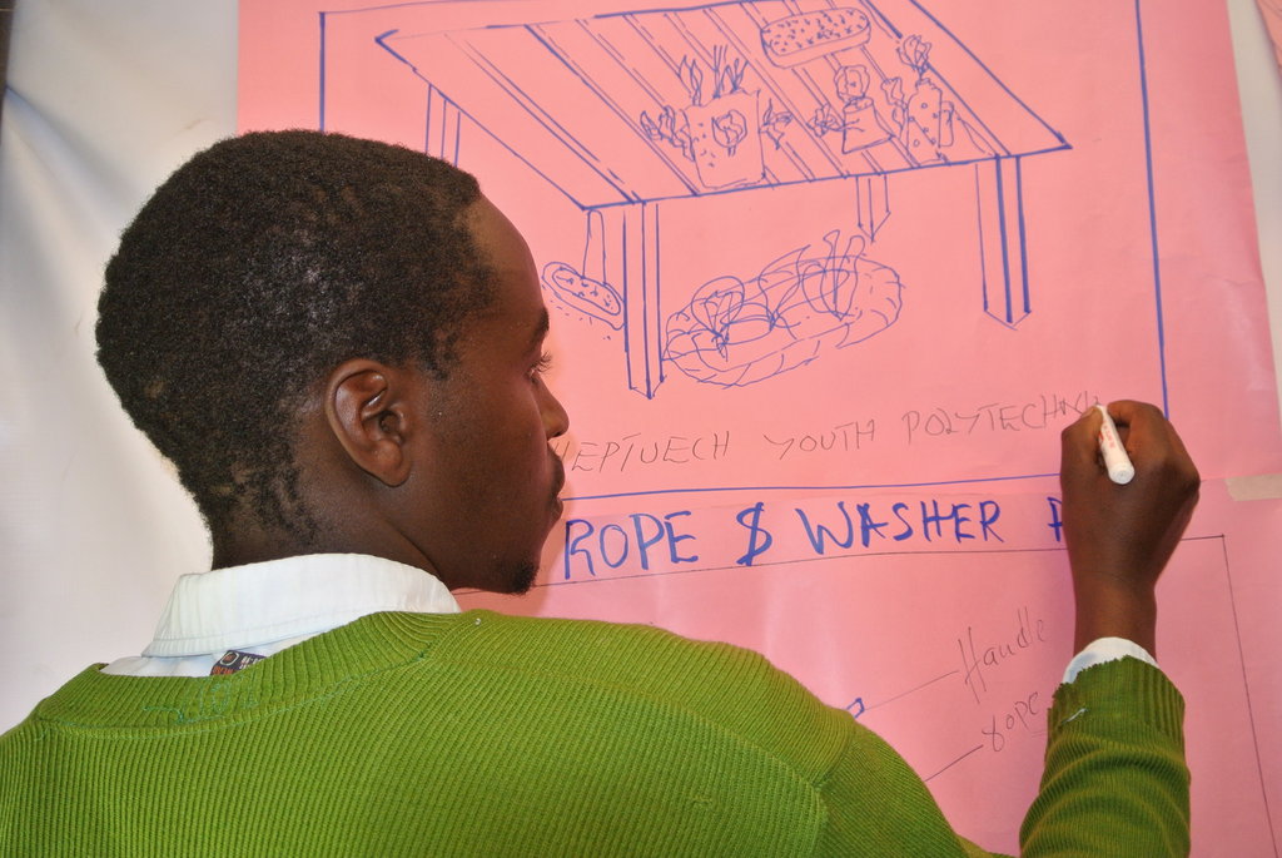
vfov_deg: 41.2
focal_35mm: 32
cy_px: 429
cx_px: 641
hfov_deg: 58.7
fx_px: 1141
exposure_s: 1/60
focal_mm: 12.2
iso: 400
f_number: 3.8
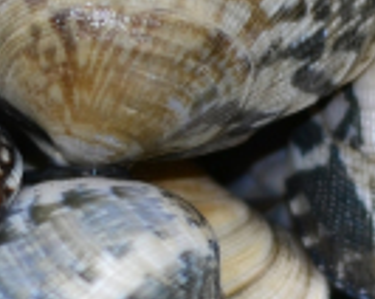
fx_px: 6029
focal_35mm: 544
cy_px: -261
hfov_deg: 3.6
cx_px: -45
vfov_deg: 2.8
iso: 100
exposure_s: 1/125
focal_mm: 50
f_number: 3.5
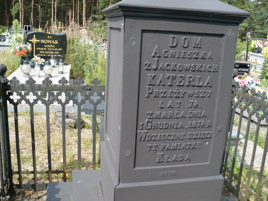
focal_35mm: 37
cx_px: 134
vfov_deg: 38.7
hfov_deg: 50.1
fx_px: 286
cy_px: 100
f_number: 2.8
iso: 100
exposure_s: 1/500
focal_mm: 6.1
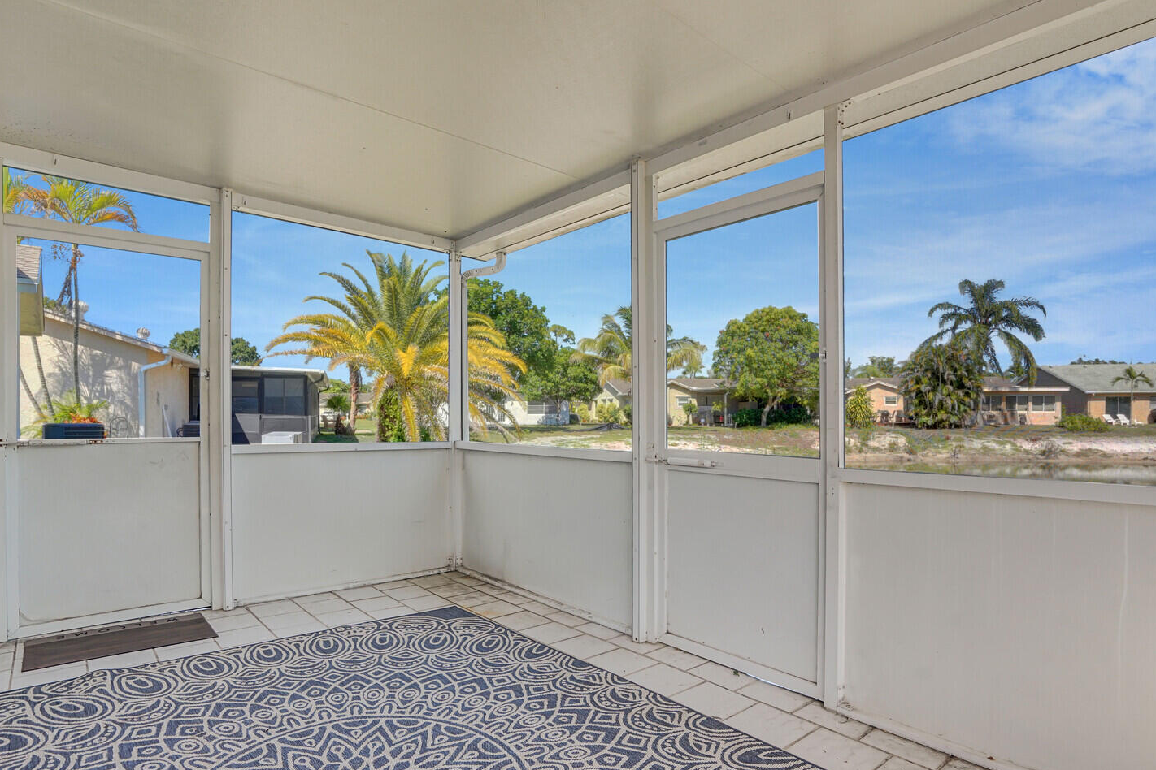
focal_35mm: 18
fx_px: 578
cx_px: 567
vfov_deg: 67.1
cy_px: 432
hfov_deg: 90.0
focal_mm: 16
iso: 800
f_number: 8
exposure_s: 1/640
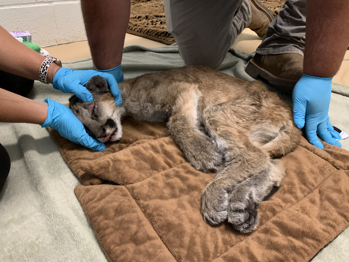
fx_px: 262
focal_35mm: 26
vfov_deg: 53.1
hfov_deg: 67.3
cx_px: 174
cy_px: 131
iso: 320
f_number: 1.8
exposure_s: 1/40
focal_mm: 4.25
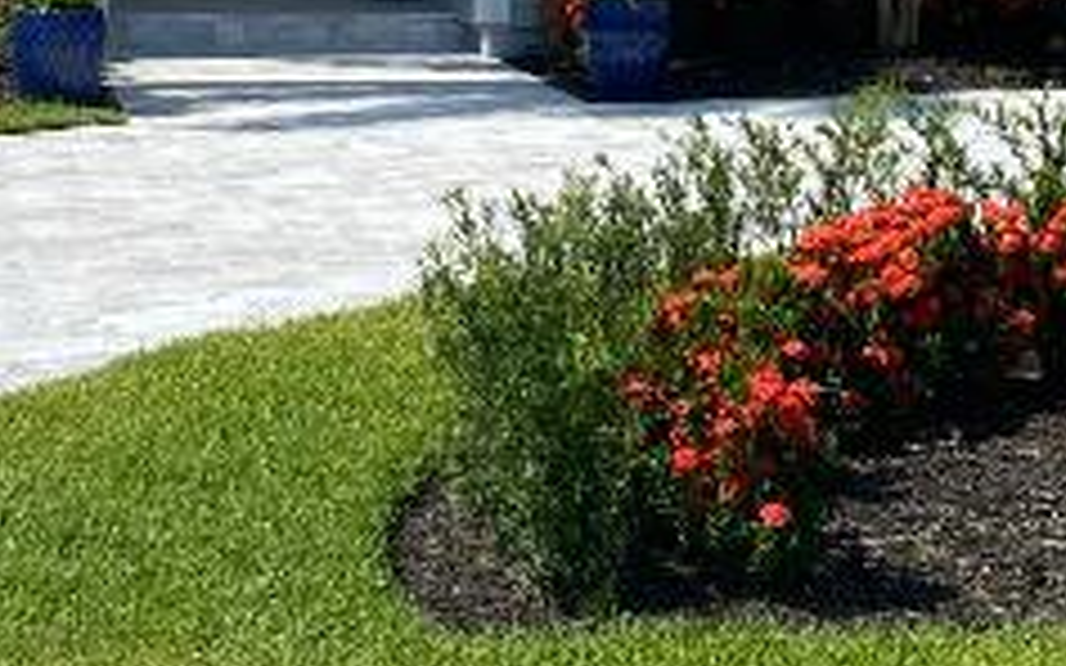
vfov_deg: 10.6
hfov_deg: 17.4
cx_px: 783
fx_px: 3456
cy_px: -315
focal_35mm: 119
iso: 32
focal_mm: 4.25
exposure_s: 1/3731
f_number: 1.8
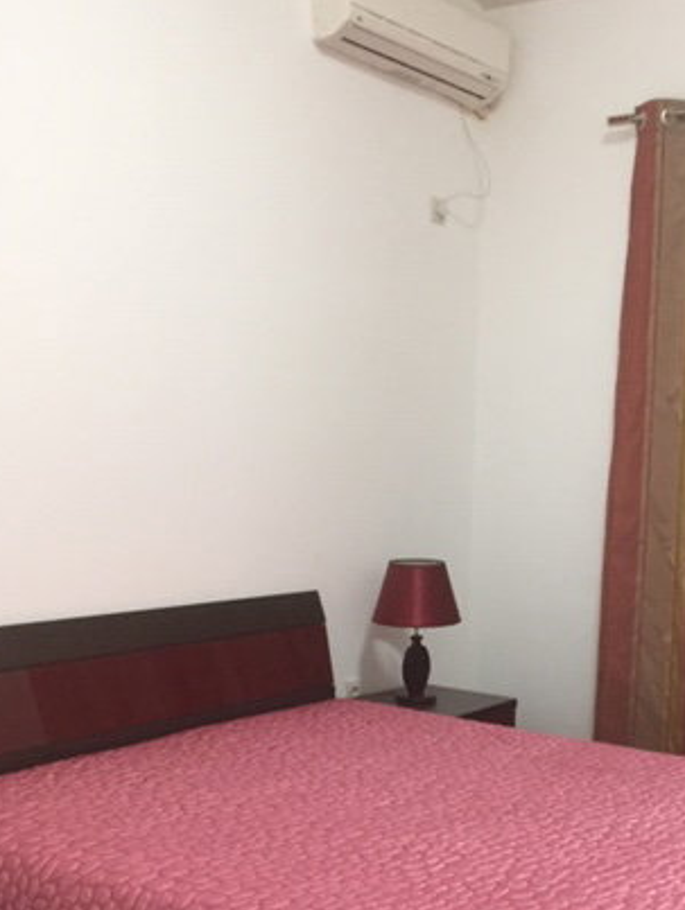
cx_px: 527
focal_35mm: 46
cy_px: 680
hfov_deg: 30.9
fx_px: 1212
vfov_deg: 40.1
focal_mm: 4.15
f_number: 2.2
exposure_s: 1/20
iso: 250
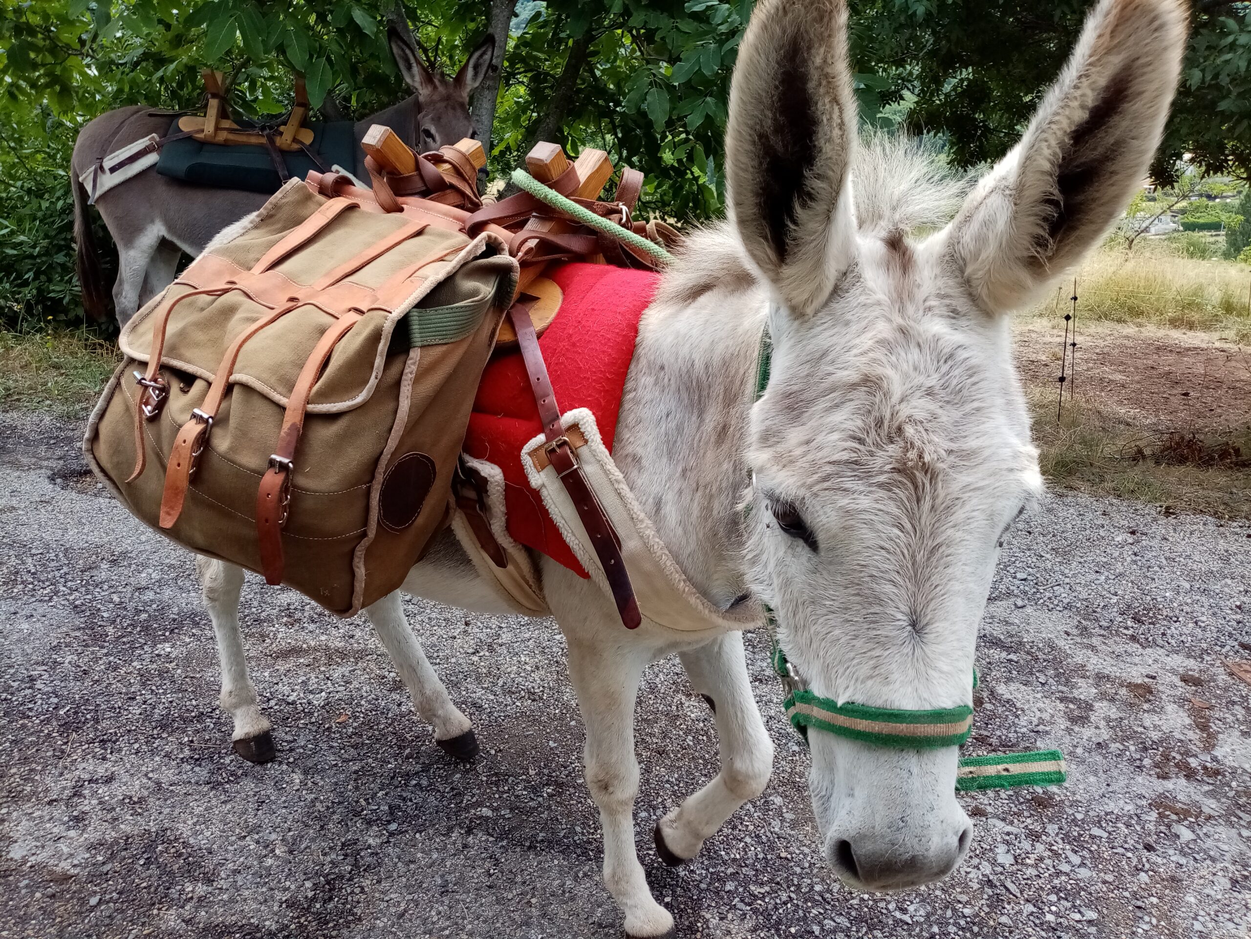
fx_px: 940
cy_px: 470
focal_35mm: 26
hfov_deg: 67.3
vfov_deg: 53.1
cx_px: 626
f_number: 1.8
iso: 107
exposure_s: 1/428
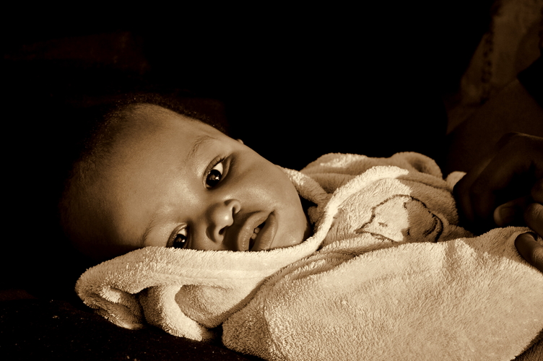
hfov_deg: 7.2
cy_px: 190
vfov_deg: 4.8
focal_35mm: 287
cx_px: 265
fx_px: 4325
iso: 320
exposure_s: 1/320
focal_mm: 180
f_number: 5.6
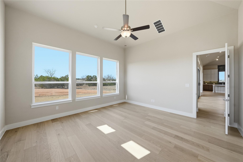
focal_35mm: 13
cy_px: 81
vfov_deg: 85.4
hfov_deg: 108.3
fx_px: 88
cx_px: 122
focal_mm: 13
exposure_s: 1/1000
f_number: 8
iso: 500
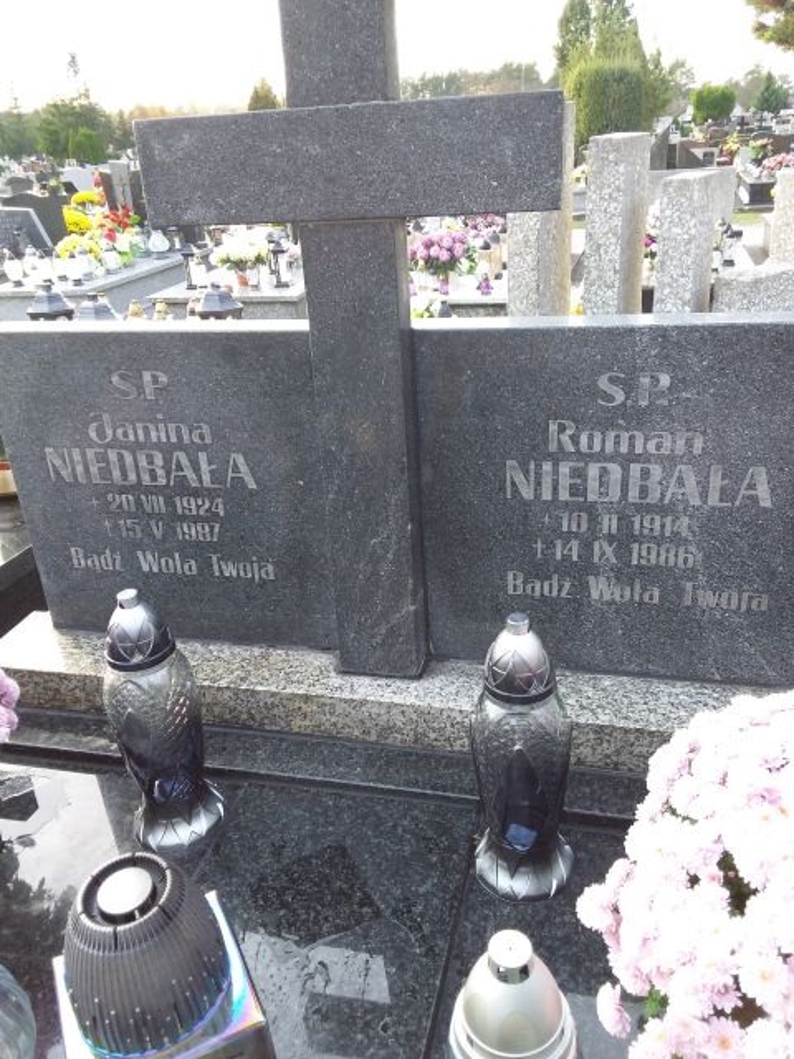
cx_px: 397
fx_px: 856
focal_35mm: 28
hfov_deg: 49.7
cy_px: 530
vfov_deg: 63.4
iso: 50
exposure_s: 1/100
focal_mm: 2.91
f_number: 1.9
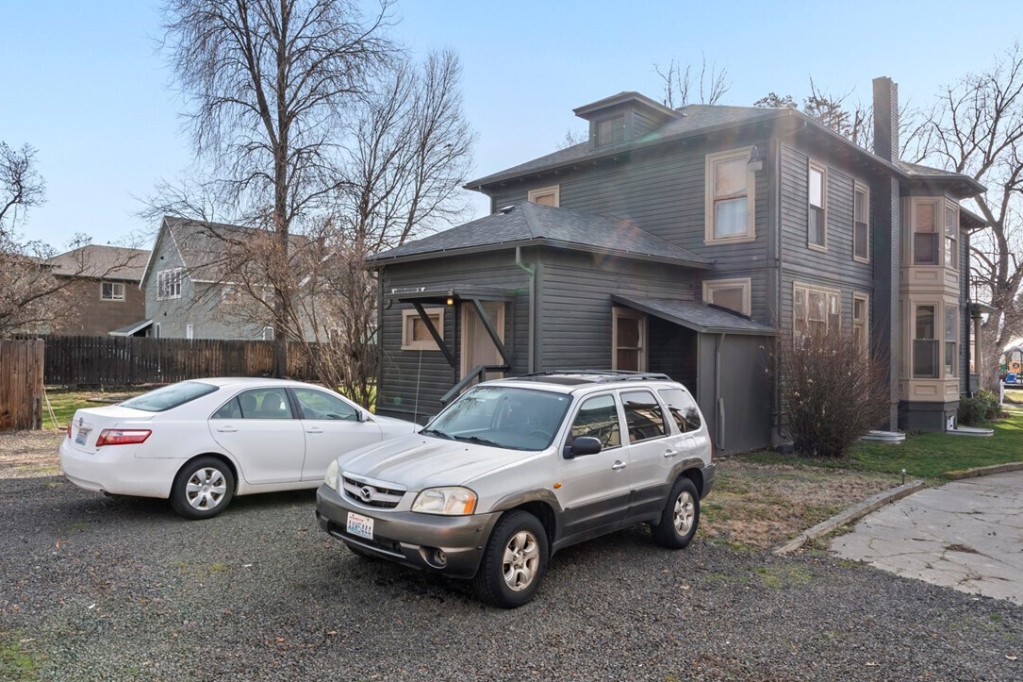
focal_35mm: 25
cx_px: 446
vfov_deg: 51.3
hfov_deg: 71.2
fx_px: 710
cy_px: 349
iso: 100
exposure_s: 1/80
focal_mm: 16
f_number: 11
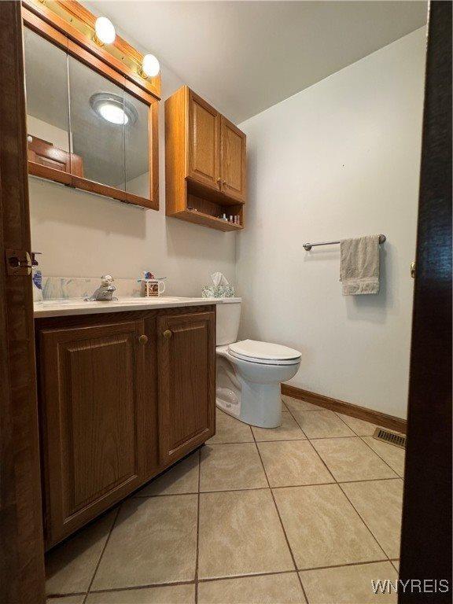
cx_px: 226
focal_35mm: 14
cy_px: 302
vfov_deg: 102.1
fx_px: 244
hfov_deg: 85.7
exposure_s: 1/60
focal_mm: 2.22
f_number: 2.2
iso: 320
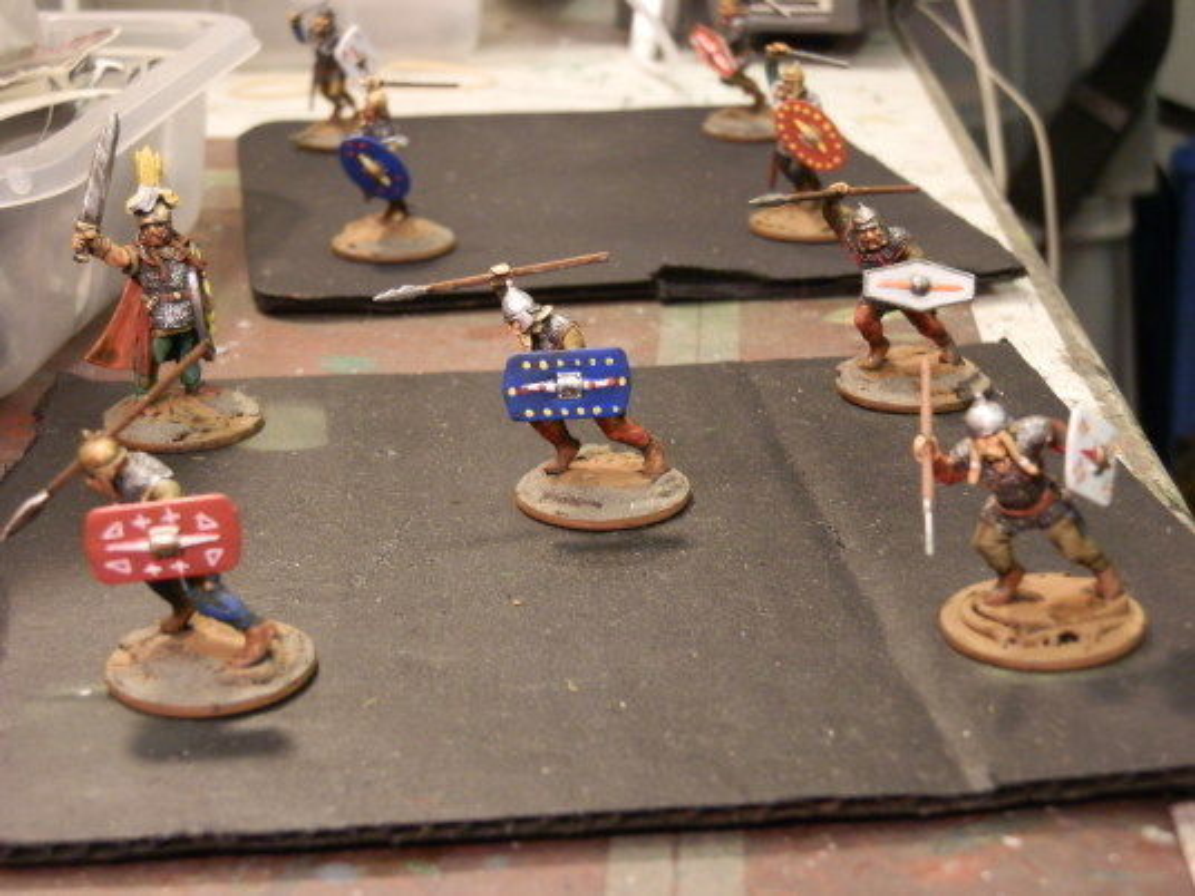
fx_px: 2106
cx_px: 598
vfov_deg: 24.0
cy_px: 448
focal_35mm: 61
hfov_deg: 31.7
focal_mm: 10.99
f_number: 3.7
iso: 250
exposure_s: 1/8
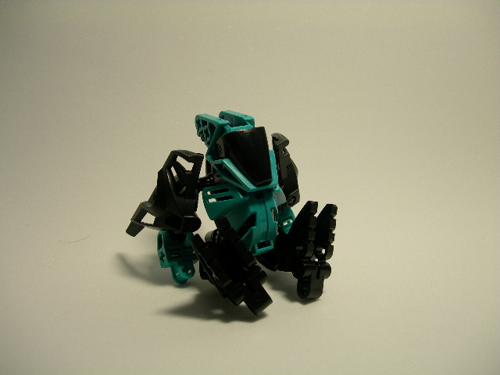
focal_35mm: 38
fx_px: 549
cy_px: 188
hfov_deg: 49.0
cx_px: 250
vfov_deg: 37.7
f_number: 2.8
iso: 50
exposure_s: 1/29
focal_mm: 7.8
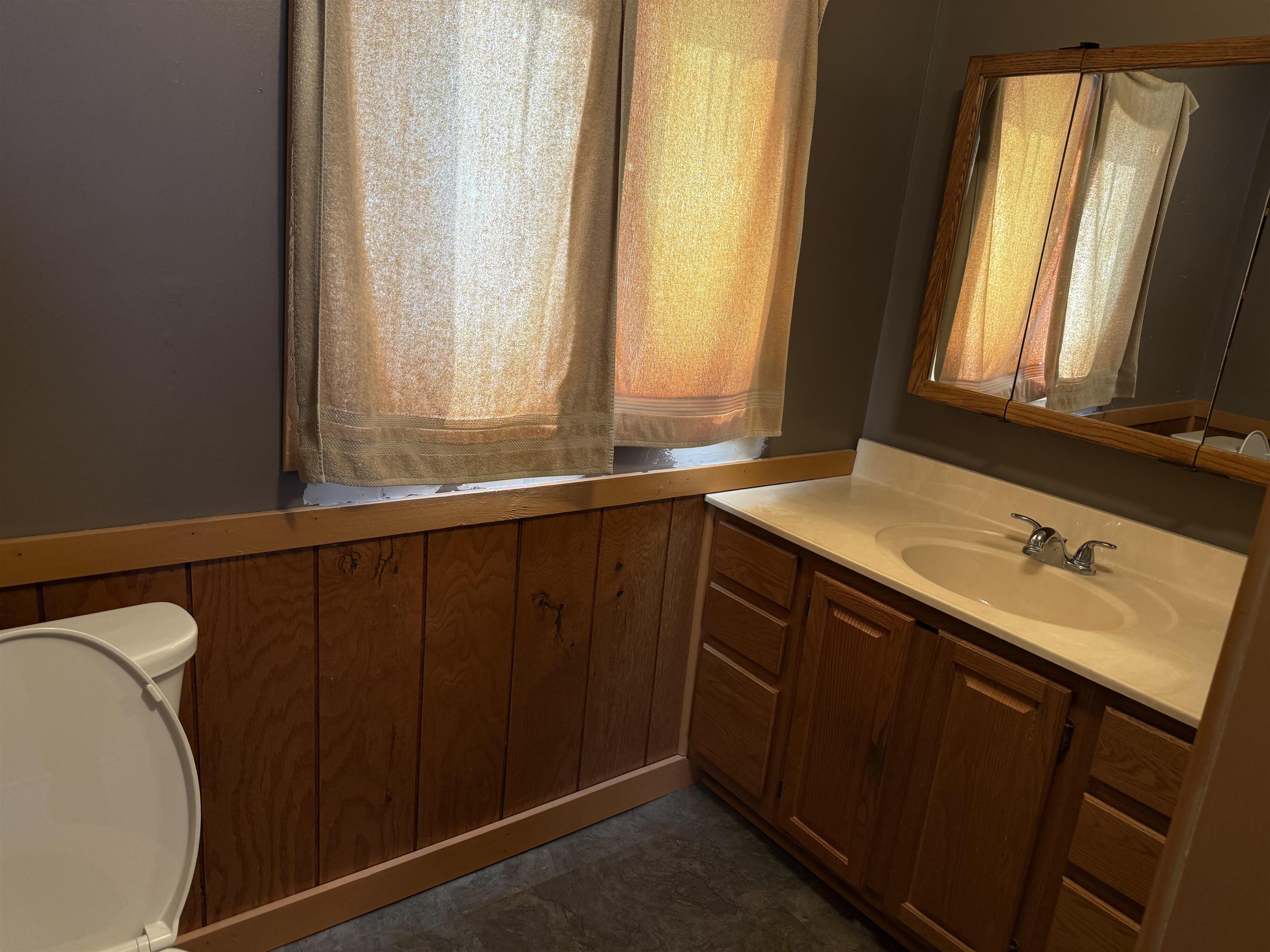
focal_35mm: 24
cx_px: 635
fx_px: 881
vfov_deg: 56.8
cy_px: 476
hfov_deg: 71.6
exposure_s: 1/125
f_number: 1.78
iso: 125
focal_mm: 6.76
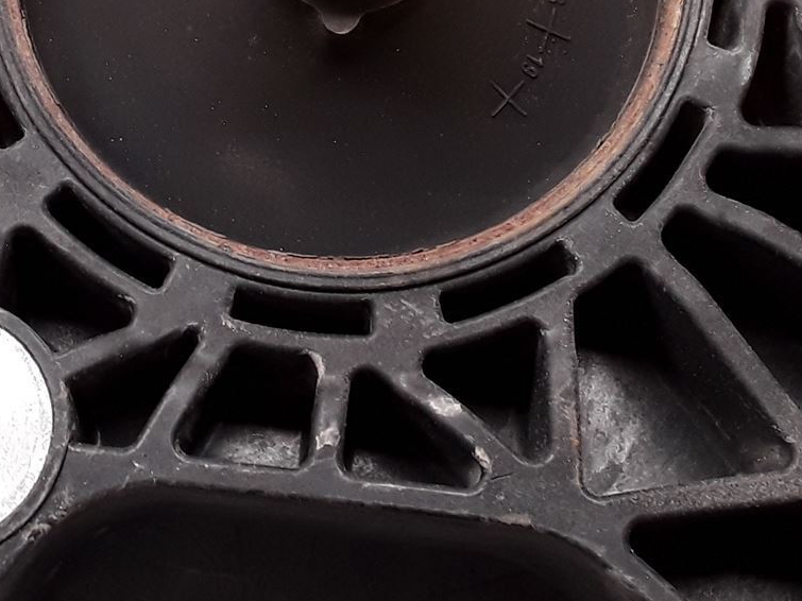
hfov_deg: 25.6
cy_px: 235
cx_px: 315
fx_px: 1761
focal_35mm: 76
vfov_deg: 19.4
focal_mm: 2.91
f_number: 1.9
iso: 64
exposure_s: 1/50
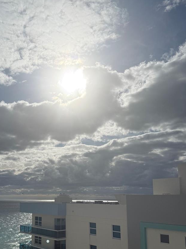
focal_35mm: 35
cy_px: 164
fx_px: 251
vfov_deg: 51.7
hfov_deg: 40.0
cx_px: 58
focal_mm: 6.76
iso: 80
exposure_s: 1/55556
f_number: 1.78
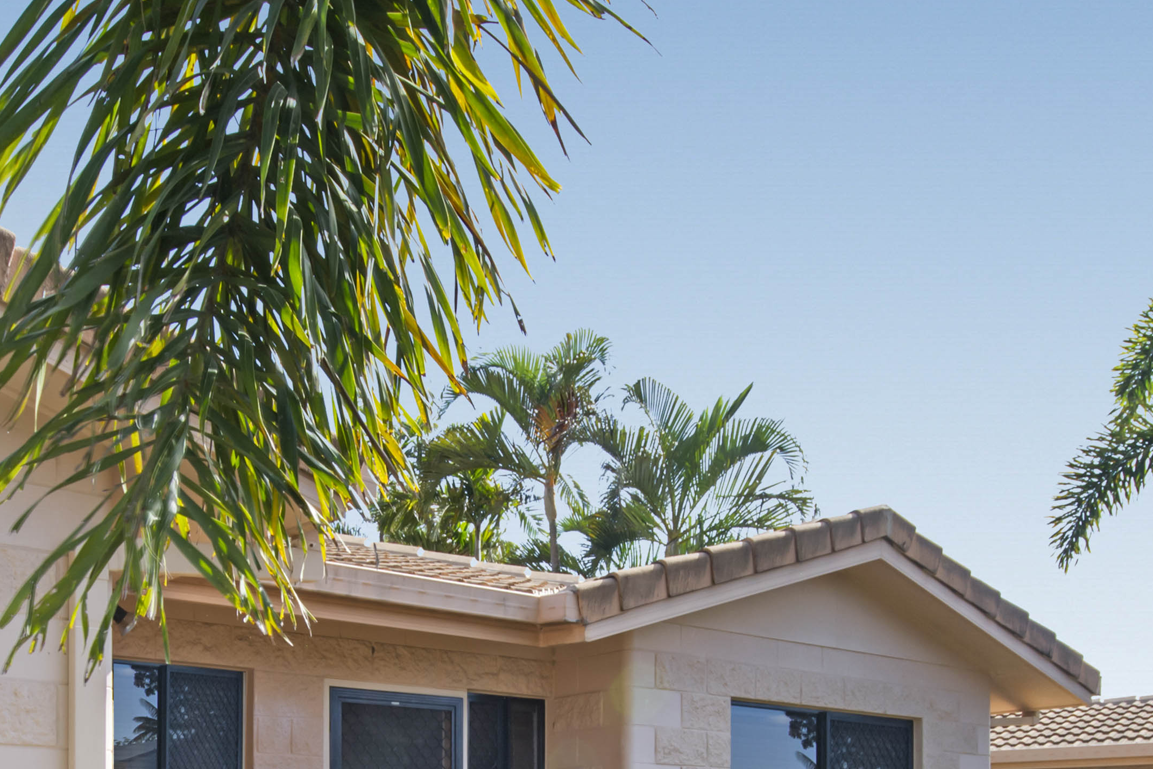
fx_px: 1345
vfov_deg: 28.7
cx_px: 451
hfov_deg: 46.1
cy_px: 860
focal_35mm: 42
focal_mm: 10
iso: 200
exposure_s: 1/160
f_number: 8
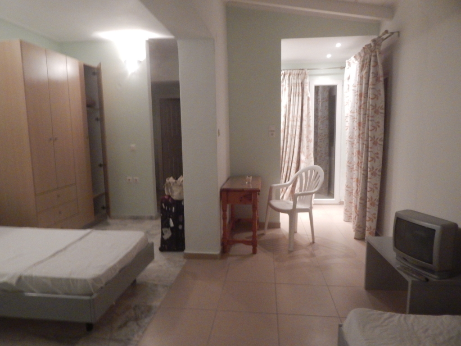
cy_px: 173
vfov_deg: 61.1
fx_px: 293
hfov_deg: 76.4
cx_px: 230
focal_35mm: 22
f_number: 3
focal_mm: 4
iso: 200
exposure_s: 1/3
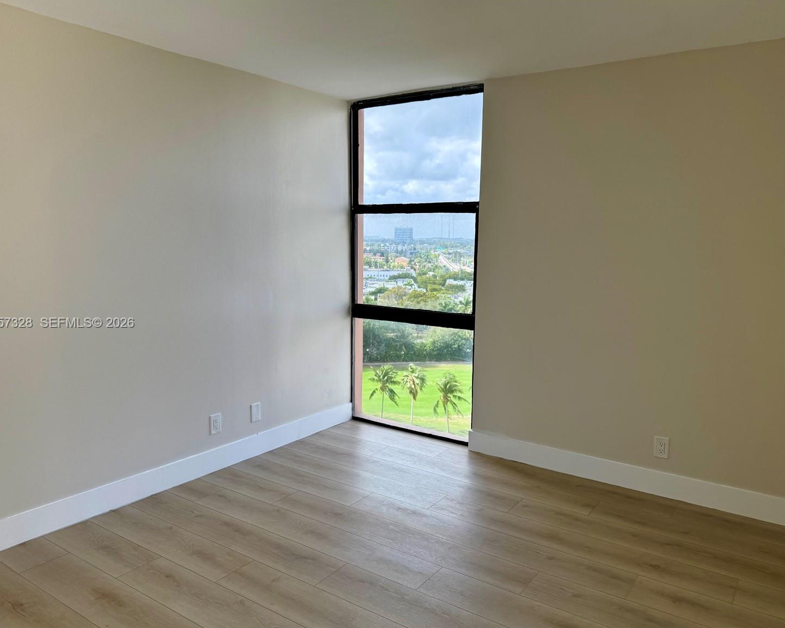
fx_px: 604
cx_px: 400
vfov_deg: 54.9
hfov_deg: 66.0
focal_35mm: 26
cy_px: 324
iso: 100
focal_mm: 6.76
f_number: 1.78
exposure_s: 1/840
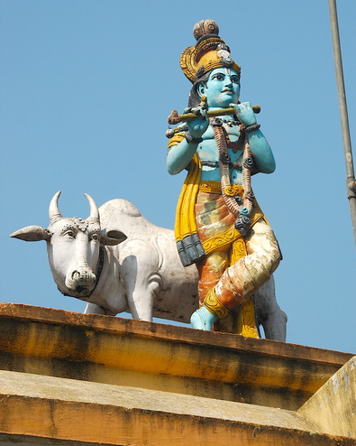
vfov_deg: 13.8
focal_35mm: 140
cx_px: 179
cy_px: 183
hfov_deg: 11.0
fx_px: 1844
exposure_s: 1/80
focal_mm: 82
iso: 200
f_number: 14
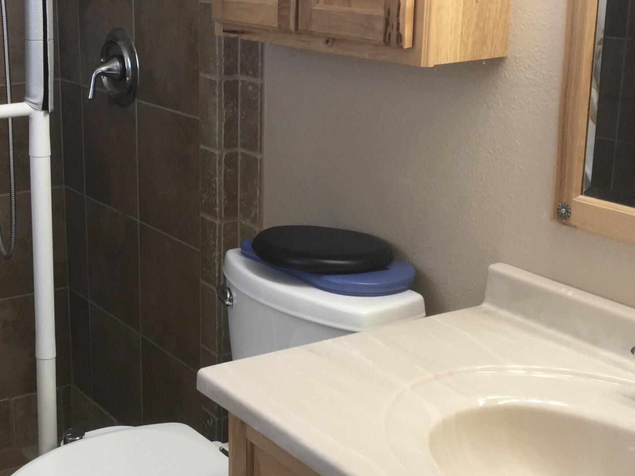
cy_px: 245
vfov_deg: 24.0
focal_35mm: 61
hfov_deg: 30.5
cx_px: 81
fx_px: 1119
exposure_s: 1/30
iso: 32
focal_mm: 4.15
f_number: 2.2
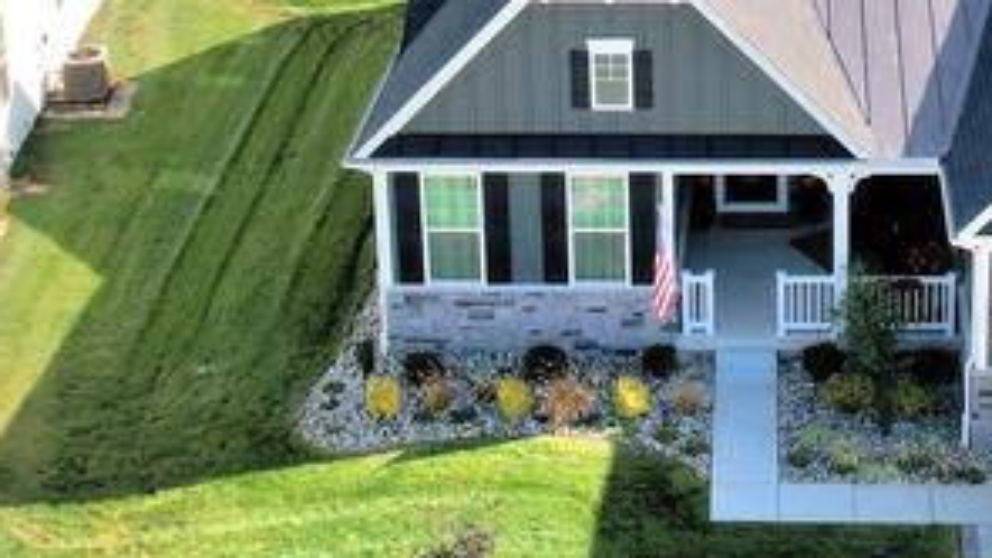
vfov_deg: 14.5
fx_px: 2105
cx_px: 736
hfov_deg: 26.2
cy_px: -143
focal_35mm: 80
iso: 100
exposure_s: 1/1250
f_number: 2.8
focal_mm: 8.38
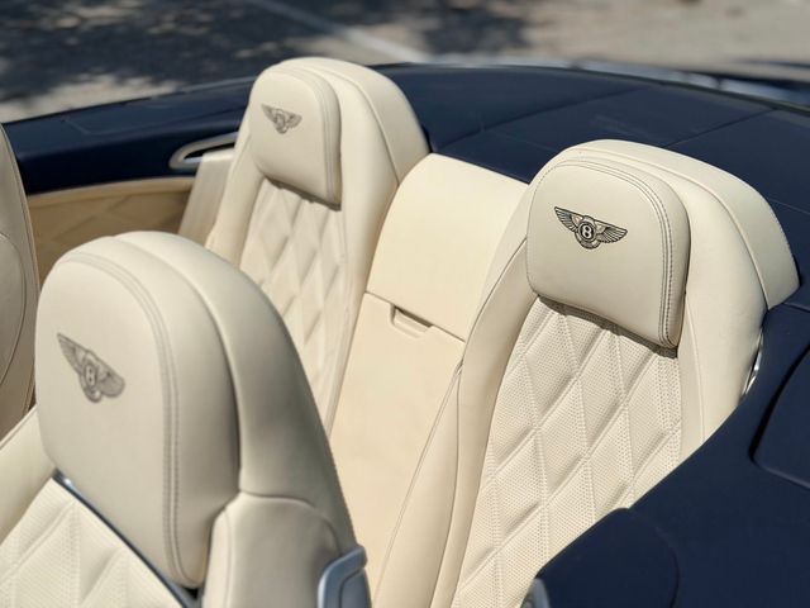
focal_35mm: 48
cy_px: 304
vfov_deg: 30.3
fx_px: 1123
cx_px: 405
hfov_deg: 39.7
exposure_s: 1/16129
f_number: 1.78
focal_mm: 6.76
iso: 64
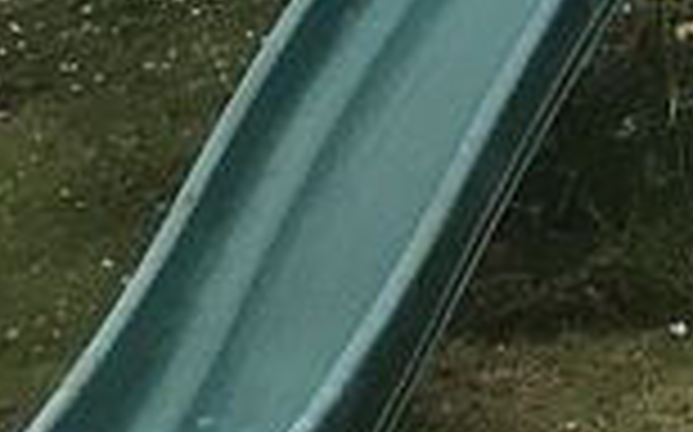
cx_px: 2178
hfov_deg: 8.6
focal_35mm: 197
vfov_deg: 5.9
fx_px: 3718
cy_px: -1125
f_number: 1.8
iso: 20
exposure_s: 1/359
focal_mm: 3.99
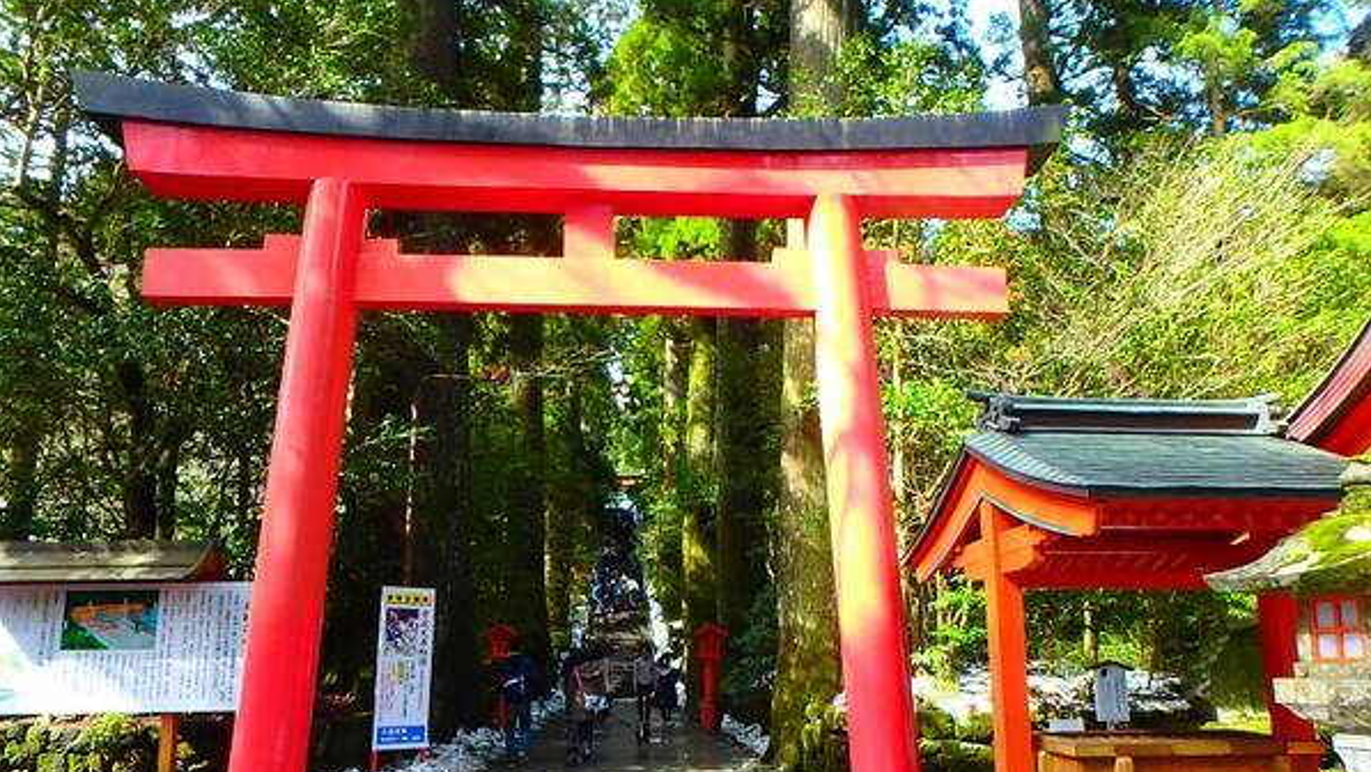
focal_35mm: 23
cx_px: 684
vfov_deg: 48.8
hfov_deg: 78.7
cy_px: 510
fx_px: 836
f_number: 3.5
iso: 125
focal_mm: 3.7
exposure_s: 1/100
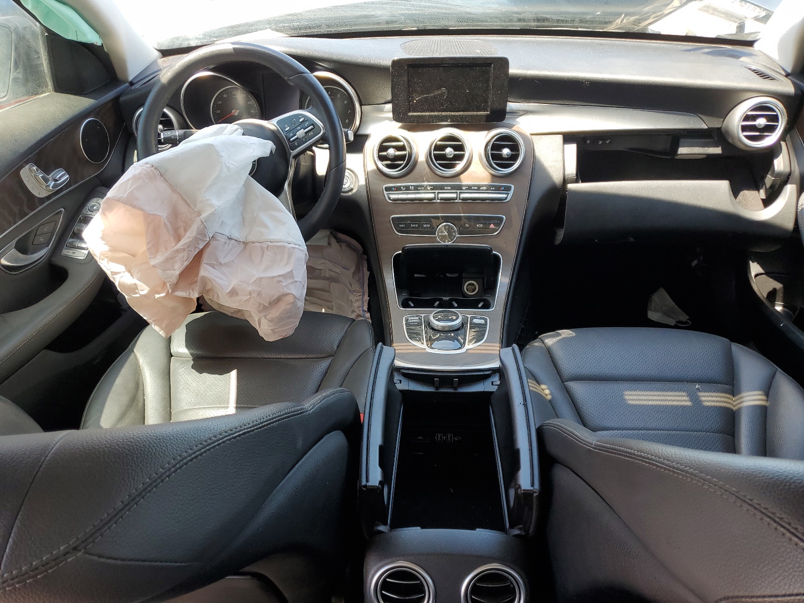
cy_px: 302
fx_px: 604
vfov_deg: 53.1
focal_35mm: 26
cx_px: 402
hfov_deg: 67.3
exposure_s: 1/185
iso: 50
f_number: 1.5
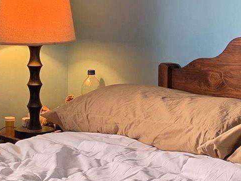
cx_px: 177
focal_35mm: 146
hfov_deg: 13.5
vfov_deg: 10.2
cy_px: 88
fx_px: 1016
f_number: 1.7
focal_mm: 6.3
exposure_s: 1/120
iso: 100
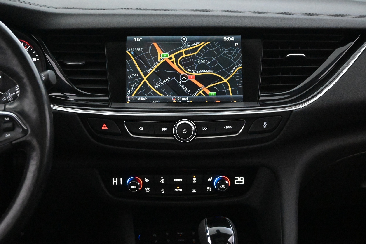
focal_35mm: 57
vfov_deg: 23.8
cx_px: 183
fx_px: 579
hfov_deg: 35.1
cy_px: 122
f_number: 5.6
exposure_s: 1/60
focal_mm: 38
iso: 16000
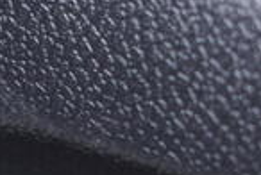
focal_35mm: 252
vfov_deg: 5.4
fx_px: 1831
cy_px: -190
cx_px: 252
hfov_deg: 8.1
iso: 320
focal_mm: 24
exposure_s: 1/40
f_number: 2.8
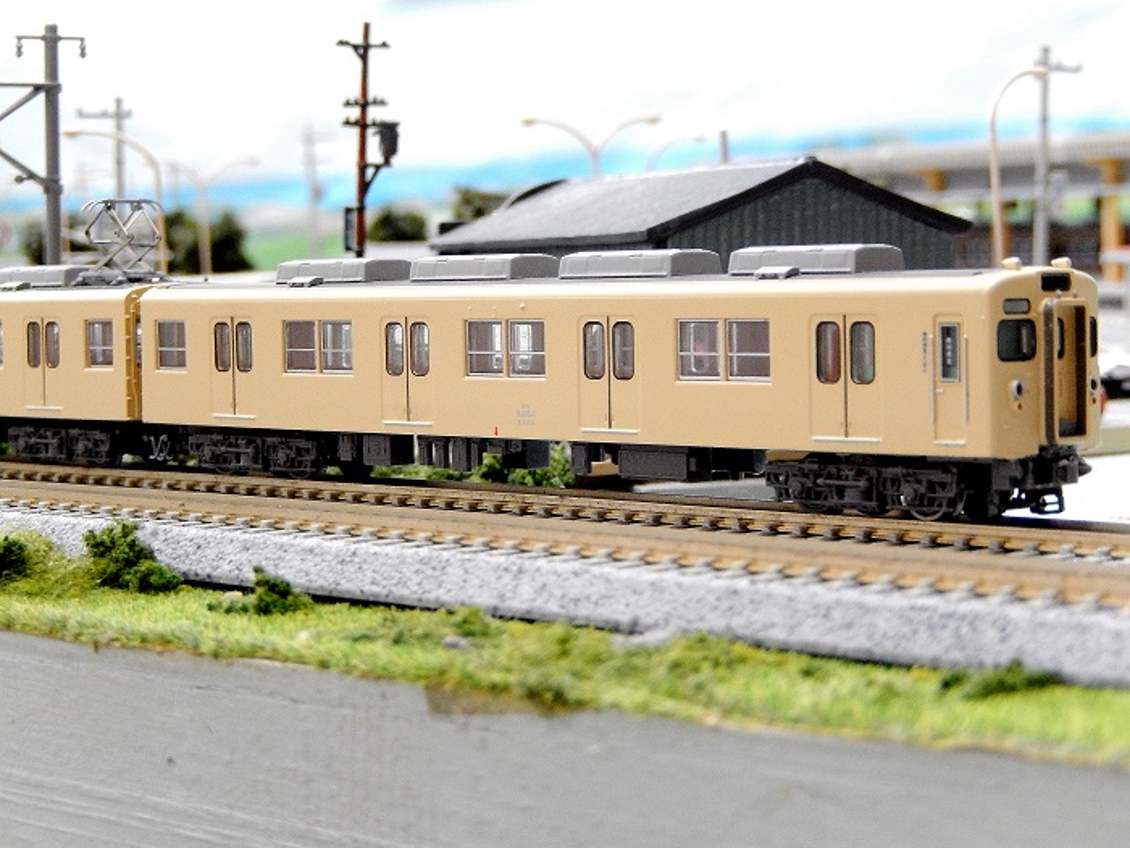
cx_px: 565
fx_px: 2775
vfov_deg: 17.4
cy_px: 424
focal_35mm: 85
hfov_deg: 23.0
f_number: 5.1
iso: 800
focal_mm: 15.2
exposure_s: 1/8
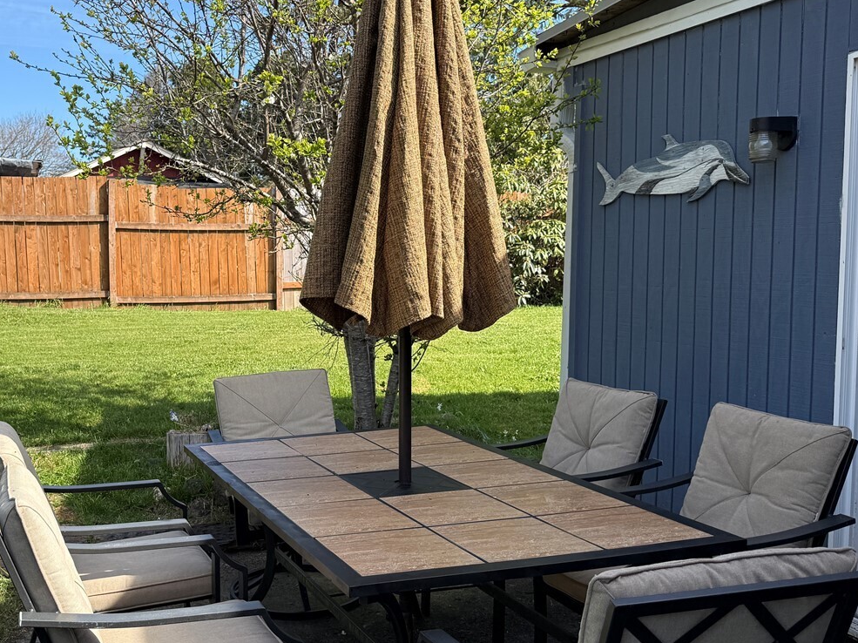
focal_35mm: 39
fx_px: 966
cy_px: 333
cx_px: 250
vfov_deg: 36.8
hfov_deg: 46.7
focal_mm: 6.76
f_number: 1.78
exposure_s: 1/1901
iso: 80
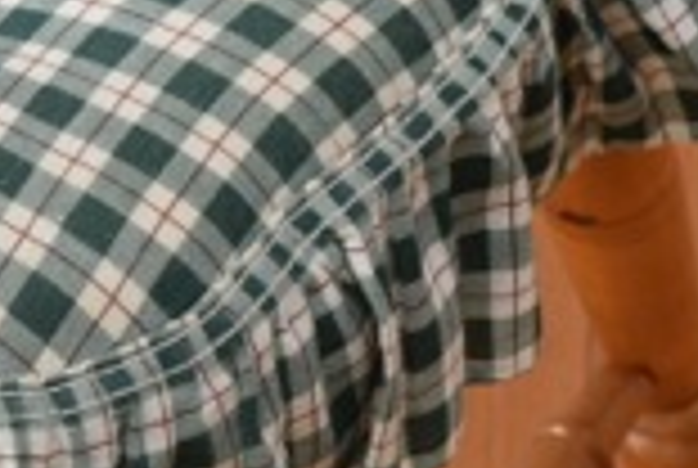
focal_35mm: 247
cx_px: -189
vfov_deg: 5.6
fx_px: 4798
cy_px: -20
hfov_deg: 8.2
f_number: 5.6
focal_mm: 40
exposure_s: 1/125
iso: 800
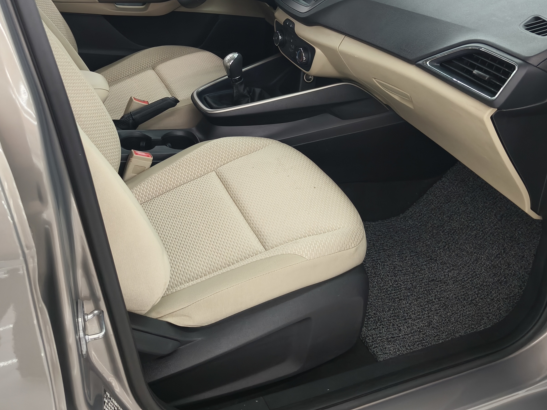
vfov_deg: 34.2
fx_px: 648
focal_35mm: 41
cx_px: 265
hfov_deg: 45.8
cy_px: 91
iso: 125
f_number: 1.8
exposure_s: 1/50
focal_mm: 5.59
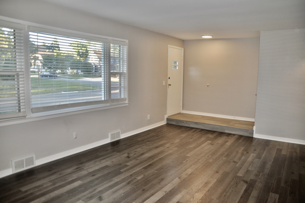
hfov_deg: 67.4
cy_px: 102
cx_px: 152
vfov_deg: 47.8
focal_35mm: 27
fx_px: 228
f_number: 3.5
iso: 450
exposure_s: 1/125
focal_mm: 18
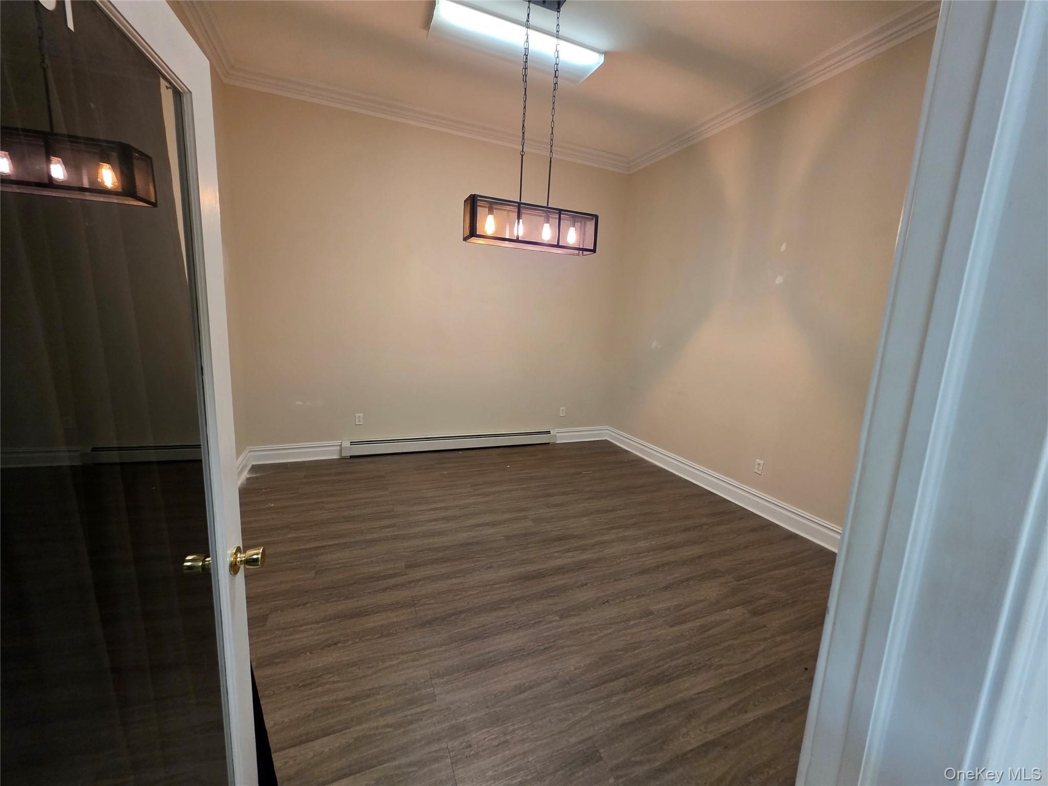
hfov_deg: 106.2
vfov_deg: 89.9
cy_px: 393
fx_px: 394
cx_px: 524
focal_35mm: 13
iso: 400
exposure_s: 1/60
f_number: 1.9
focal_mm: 2.2
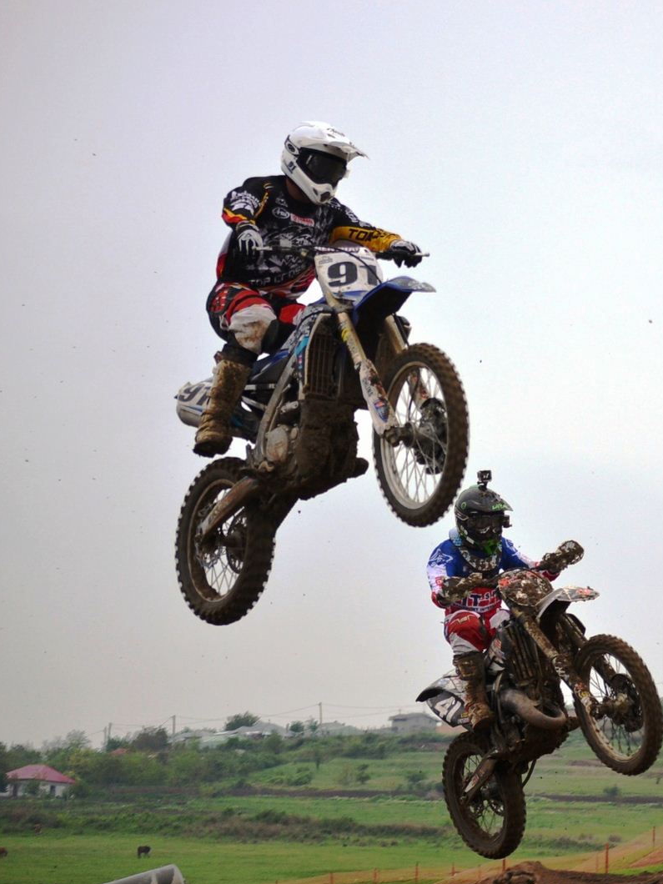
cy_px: 444
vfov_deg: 16.5
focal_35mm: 120
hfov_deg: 12.2
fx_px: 3057
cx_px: 662
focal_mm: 55
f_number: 4
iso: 400
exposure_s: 1/640
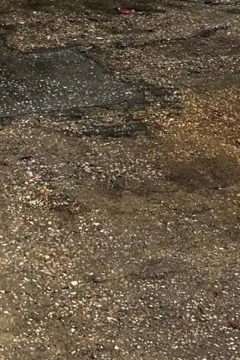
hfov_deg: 12.1
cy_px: -228
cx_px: -64
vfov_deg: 16.4
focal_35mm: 110
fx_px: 1100
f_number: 1.5
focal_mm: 5.7
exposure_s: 1/1838
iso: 50
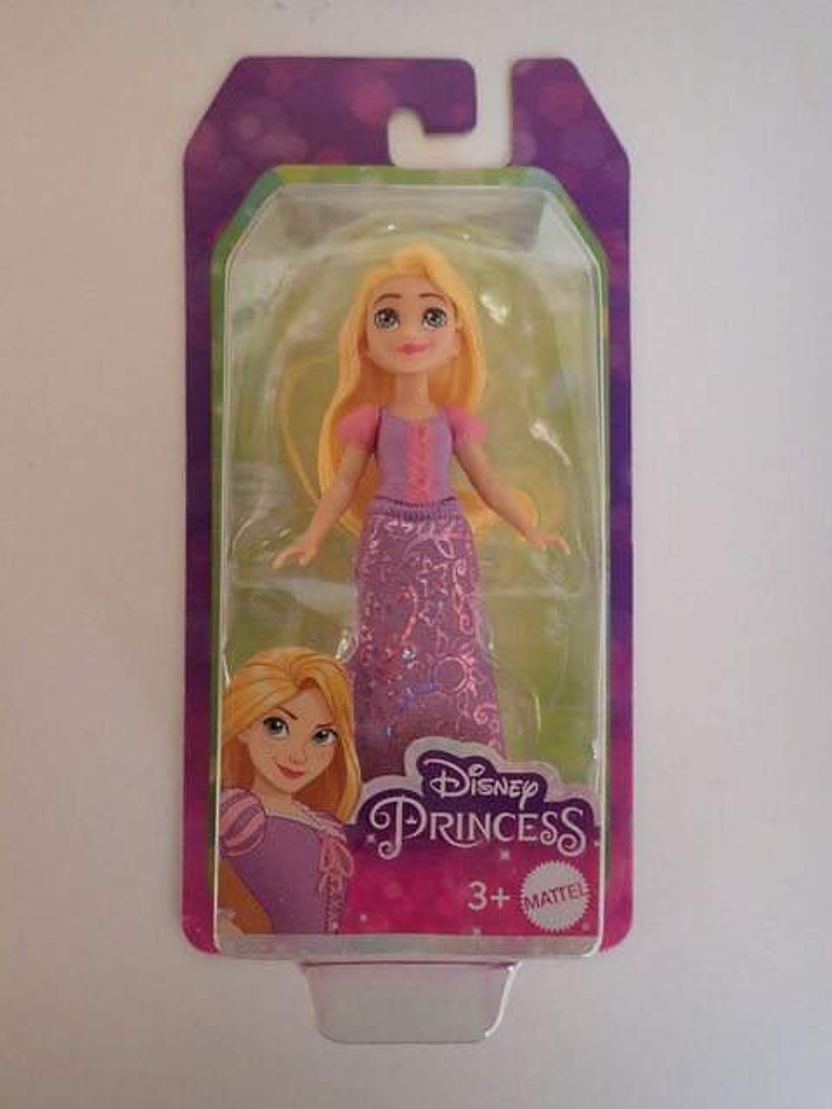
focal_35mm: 25
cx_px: 416
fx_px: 801
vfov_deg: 69.4
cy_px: 554
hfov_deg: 54.9
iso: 250
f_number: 2
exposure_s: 1/30
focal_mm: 4.5
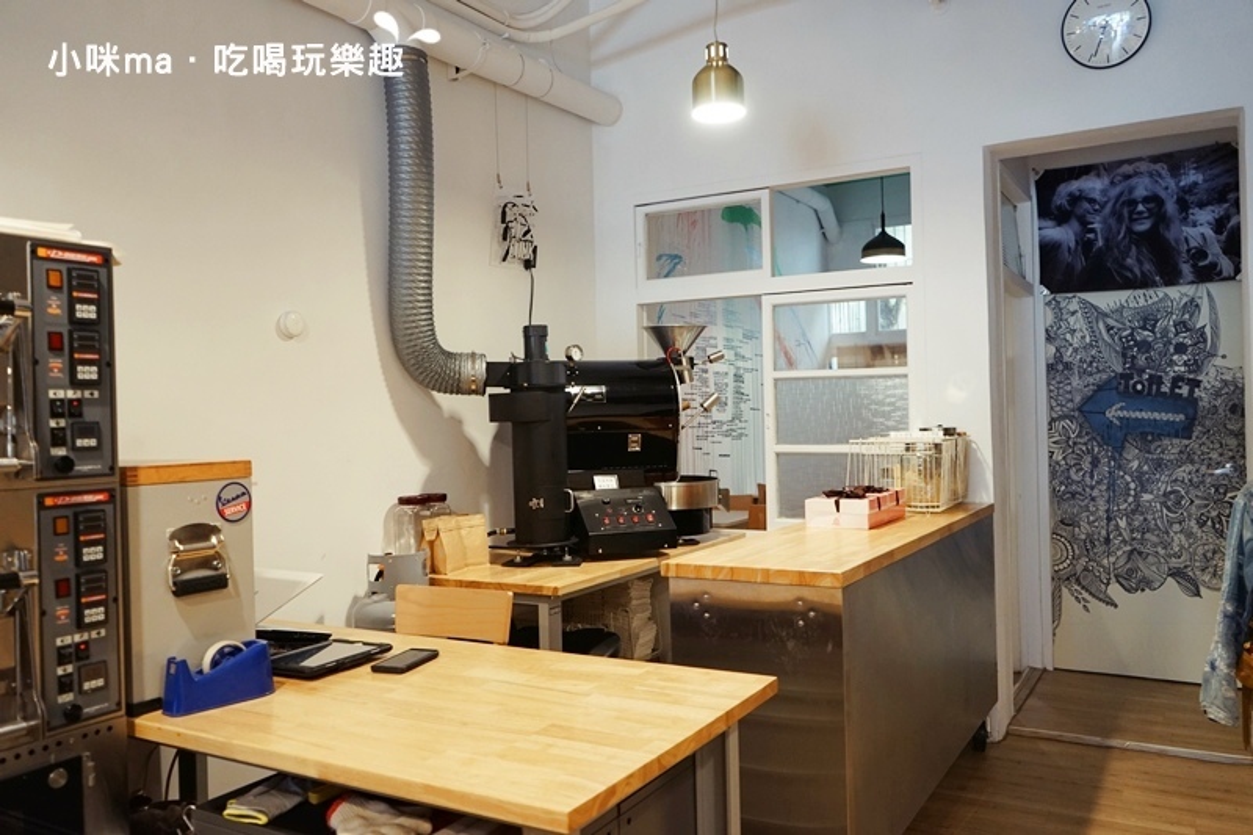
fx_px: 974
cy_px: 418
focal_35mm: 28
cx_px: 626
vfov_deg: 46.4
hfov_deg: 65.5
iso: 1250
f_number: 3.5
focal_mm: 28
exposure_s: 1/60
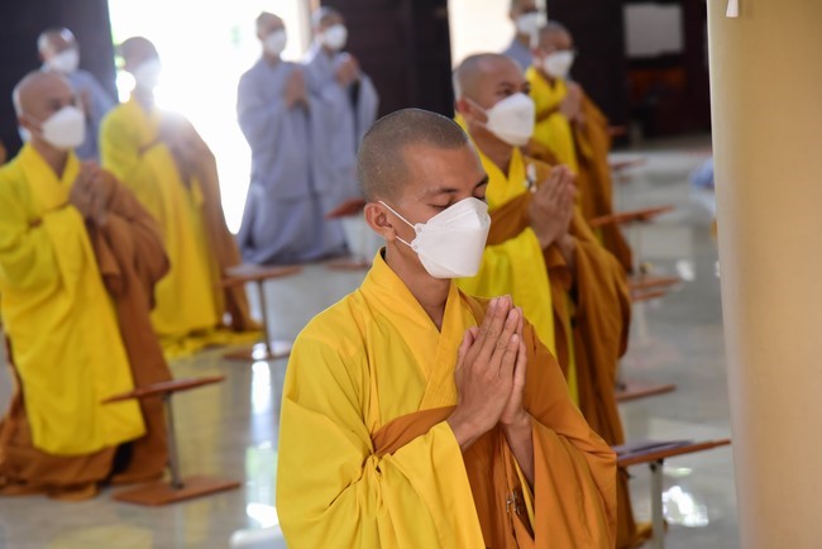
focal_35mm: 120
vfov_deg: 11.4
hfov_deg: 17.1
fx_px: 2741
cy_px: 274
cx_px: 411
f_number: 5.6
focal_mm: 120
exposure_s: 1/125
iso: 2500
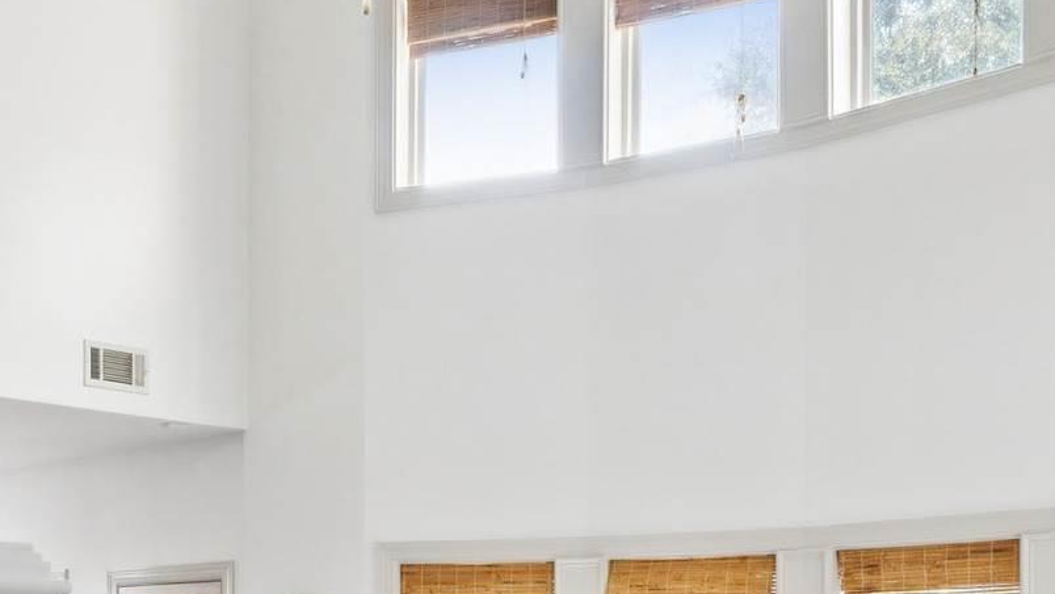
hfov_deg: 35.3
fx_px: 1634
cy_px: 645
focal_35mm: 58
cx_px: 315
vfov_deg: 19.8
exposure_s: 1/15
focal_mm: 14.6
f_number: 13
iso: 400
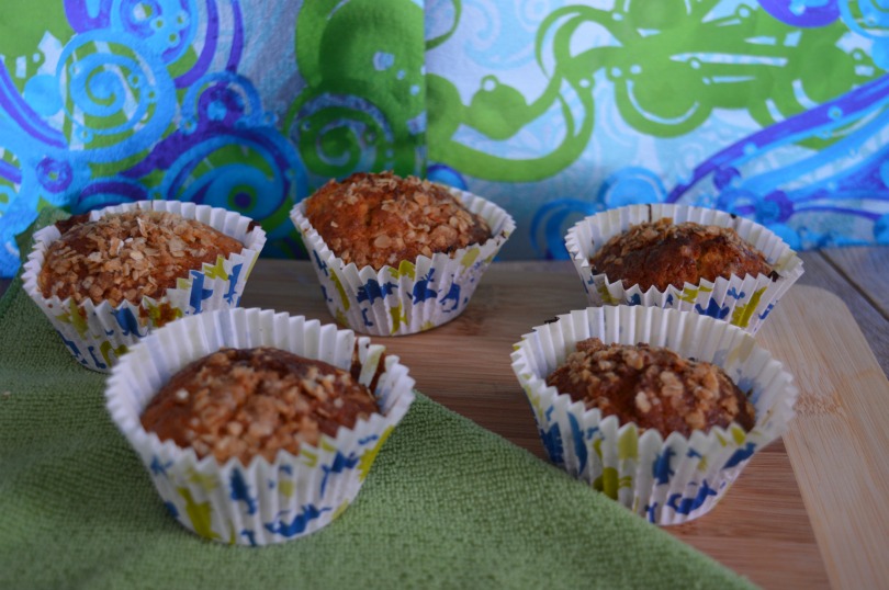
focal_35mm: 45
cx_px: 444
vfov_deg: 29.8
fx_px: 1110
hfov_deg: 43.7
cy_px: 295
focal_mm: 30
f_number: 4.2
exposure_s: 1/30
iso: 400
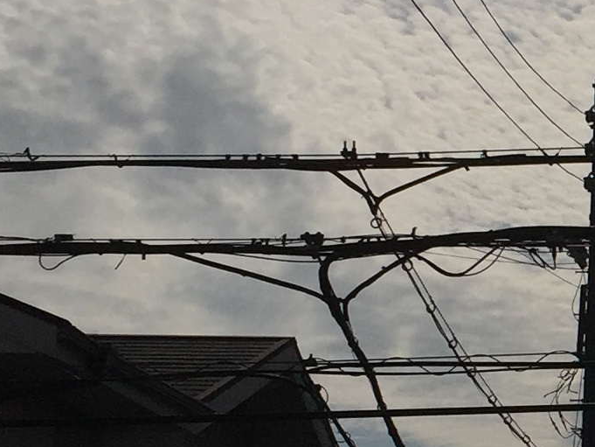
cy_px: 437
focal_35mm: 139
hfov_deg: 13.1
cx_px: 987
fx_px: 2390
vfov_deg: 10.6
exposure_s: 1/40000
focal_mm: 4.15
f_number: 2.2
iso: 32
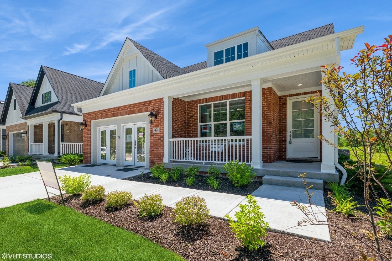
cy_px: 122
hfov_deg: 100.3
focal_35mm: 15
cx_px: 207
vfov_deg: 77.2
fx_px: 163
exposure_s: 1/125
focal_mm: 14
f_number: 8
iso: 200
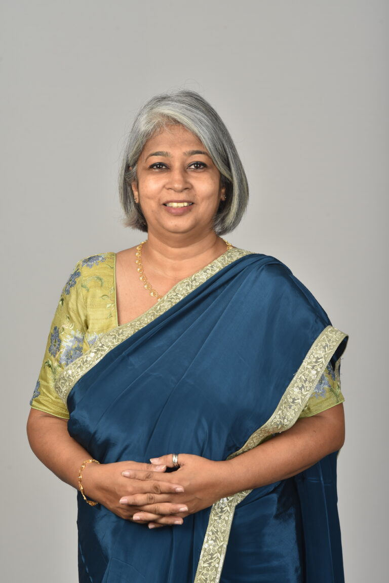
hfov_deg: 6.9
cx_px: 194
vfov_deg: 10.3
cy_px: 292
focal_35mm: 200
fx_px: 3238
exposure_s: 1/200
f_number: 9
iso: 100
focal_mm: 200
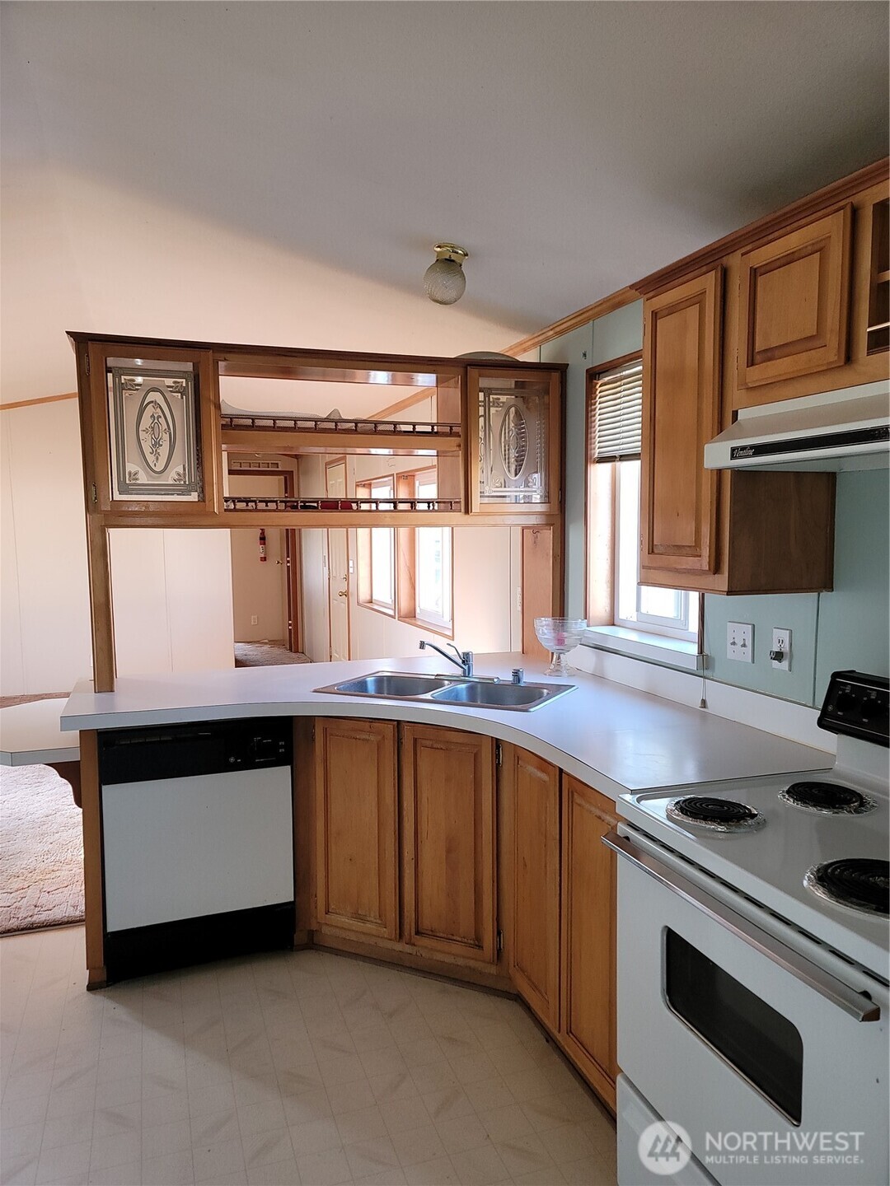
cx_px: 445
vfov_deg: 69.4
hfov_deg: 54.9
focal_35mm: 25
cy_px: 593
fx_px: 857
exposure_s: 1/60
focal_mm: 7
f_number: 1.8
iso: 100
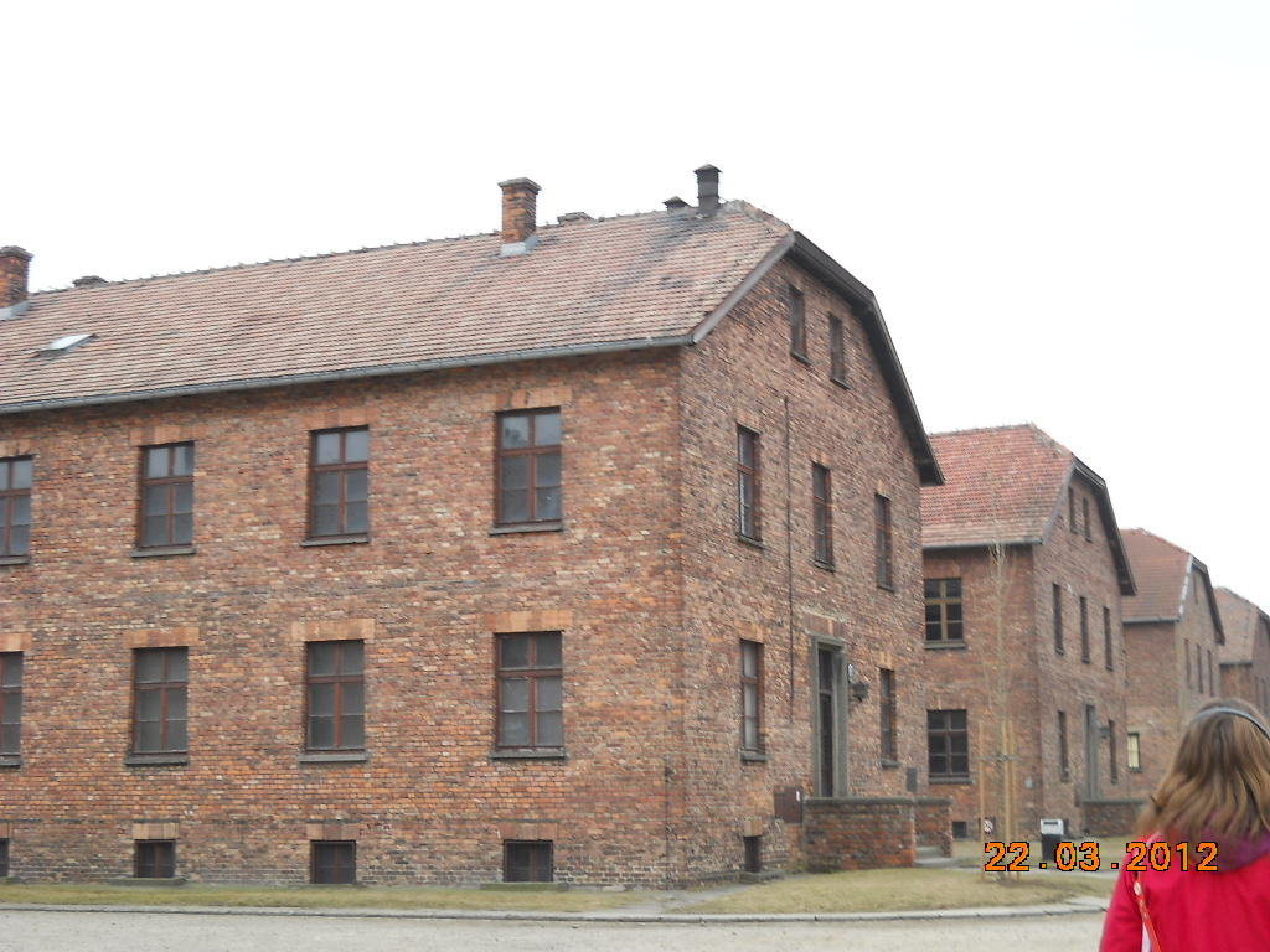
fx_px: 2055
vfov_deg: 26.1
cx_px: 635
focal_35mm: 56
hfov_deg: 34.3
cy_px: 476
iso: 80
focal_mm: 9.24
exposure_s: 1/160
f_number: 3.6
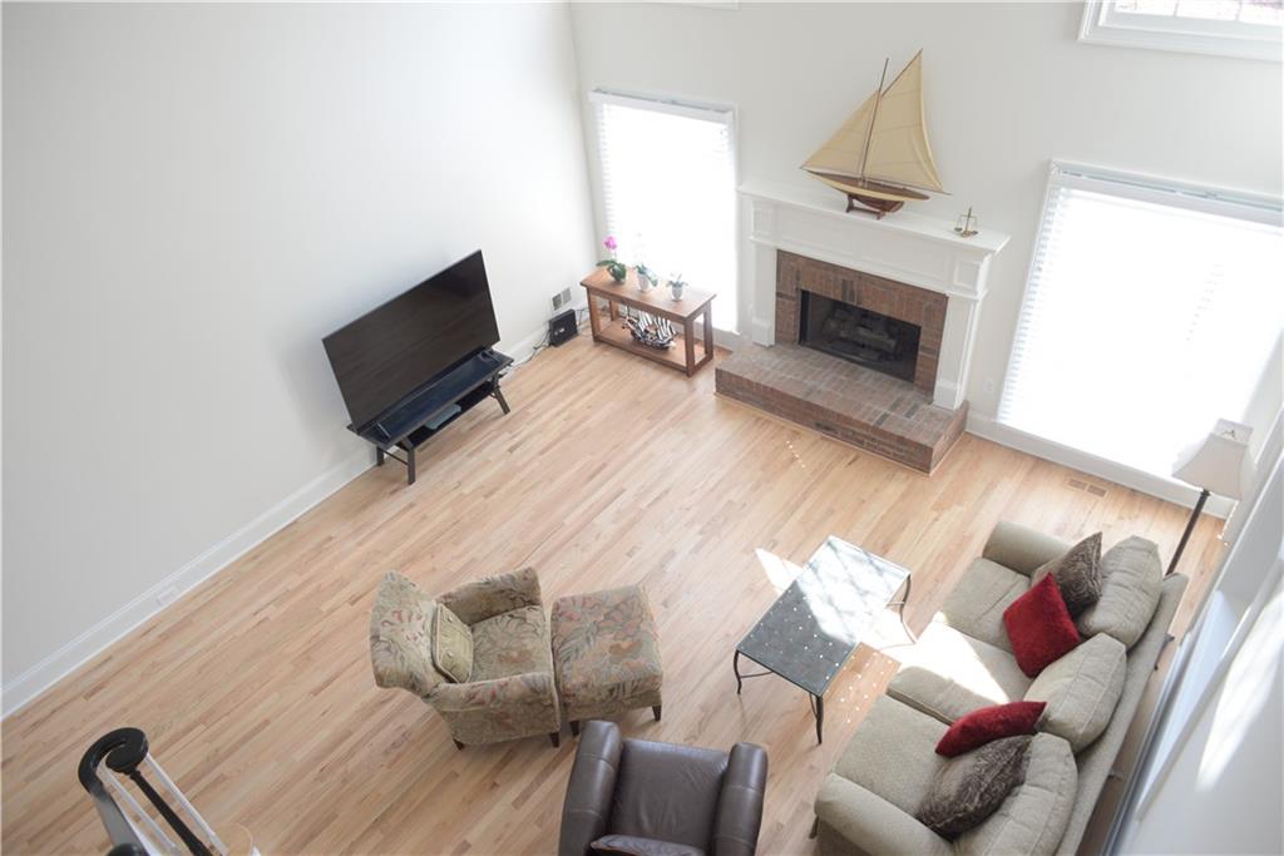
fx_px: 856
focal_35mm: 24
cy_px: 428
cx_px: 642
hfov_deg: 73.7
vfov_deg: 53.1
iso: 400
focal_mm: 24
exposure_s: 1/80
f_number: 4.5
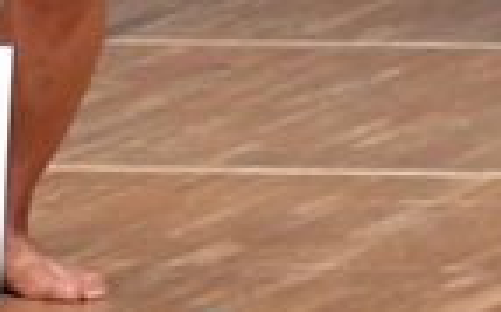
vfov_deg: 0.9
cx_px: -569
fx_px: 20307
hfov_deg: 1.4
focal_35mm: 1489
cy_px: -498
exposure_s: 1/400
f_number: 5.6
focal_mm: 180
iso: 6400
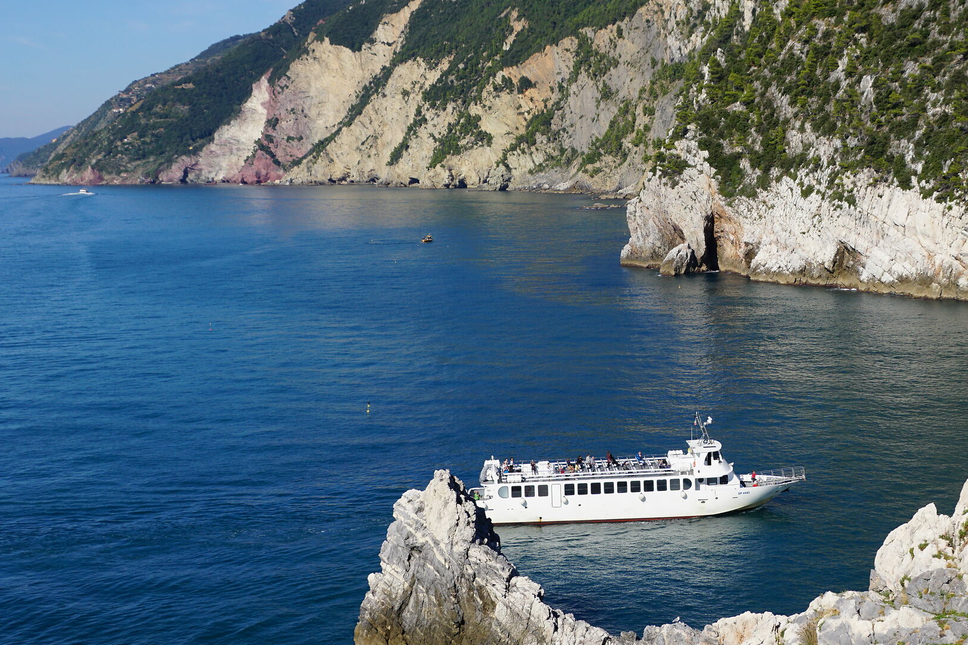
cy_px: 255
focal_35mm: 62
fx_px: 1667
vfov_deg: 21.9
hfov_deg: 32.1
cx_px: 652
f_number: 10
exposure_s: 1/250
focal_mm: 28
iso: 100
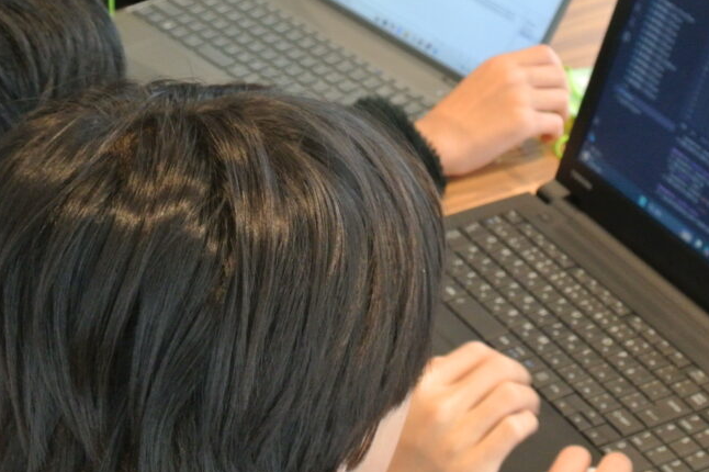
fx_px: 2244
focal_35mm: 114
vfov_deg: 12.0
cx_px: 395
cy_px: 81
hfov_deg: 17.9
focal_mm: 18.4
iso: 500
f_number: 4.5
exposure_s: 1/30
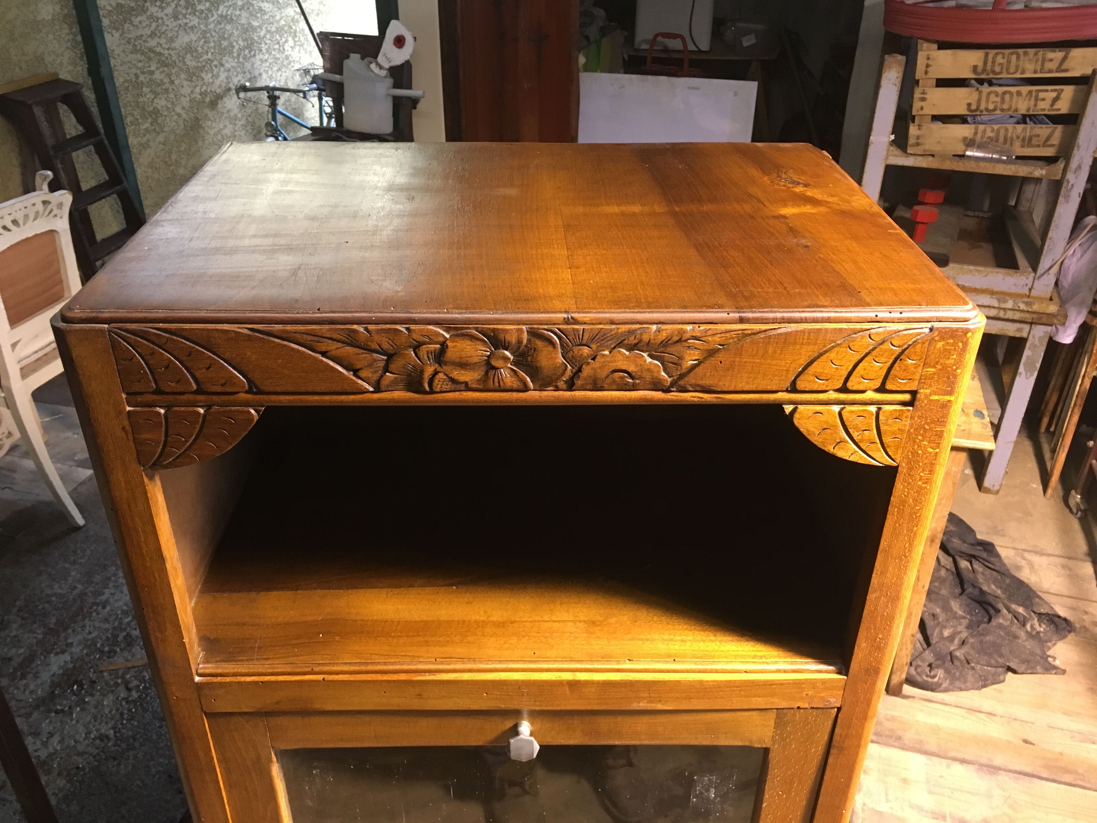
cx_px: 548
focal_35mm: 29
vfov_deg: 48.2
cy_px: 412
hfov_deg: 61.7
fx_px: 919
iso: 200
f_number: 2.2
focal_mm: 4.15
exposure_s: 1/33
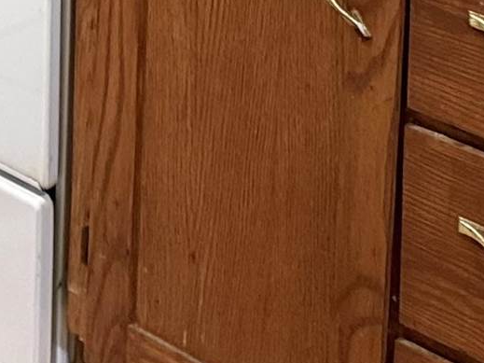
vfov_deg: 8.8
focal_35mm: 142
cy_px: -691
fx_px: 1985
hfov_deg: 13.6
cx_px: -34
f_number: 1.78
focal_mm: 6.76
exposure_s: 1/60
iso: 640
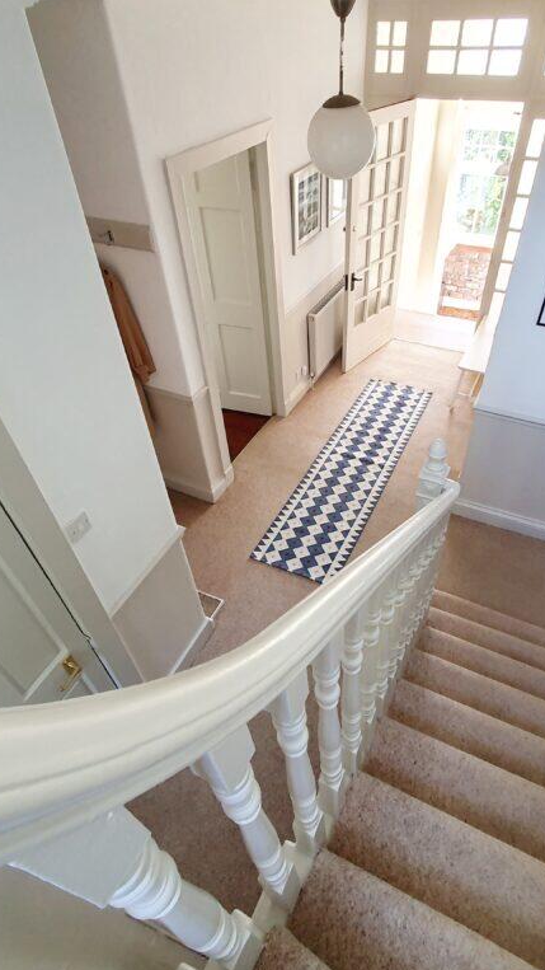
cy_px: 487
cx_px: 307
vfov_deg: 89.6
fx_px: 488
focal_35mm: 19
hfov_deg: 58.1
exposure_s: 1/60.2
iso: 320
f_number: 2.2
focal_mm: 1.8
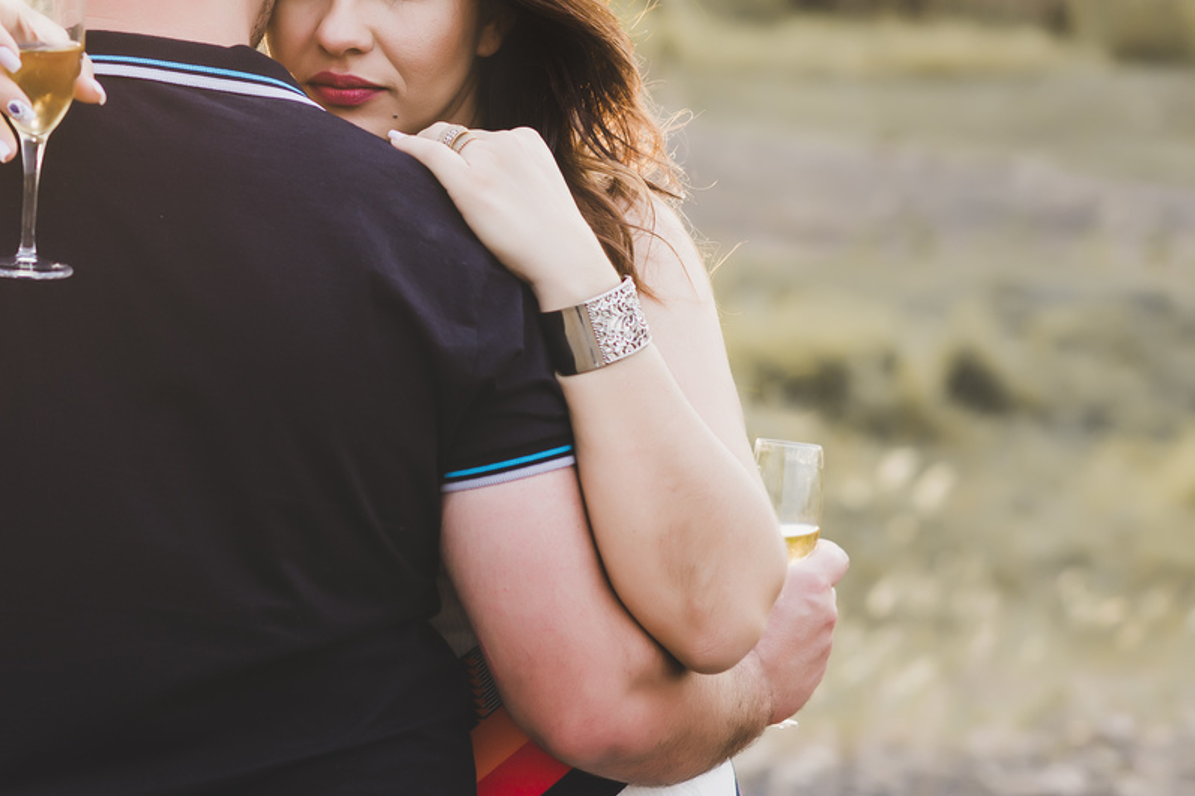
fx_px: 4248
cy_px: 223
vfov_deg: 10.7
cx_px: 304
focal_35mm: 128
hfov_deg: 15.9
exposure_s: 1/160
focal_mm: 85
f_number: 3.5
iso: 100
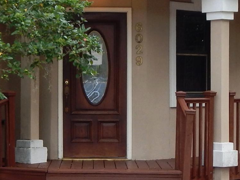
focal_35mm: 151
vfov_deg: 9.8
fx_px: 1047
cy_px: 125
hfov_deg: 13.1
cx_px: 76
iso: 125
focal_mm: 6.8
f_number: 3.4
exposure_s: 1/100
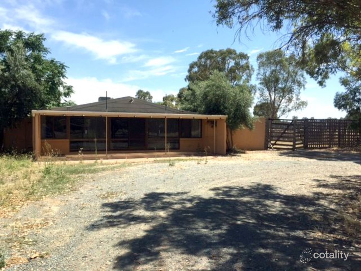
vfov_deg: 48.2
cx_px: 180
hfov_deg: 61.7
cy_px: 136
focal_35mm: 29
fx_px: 302
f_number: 2.2
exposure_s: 1/2083
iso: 32
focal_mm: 4.15
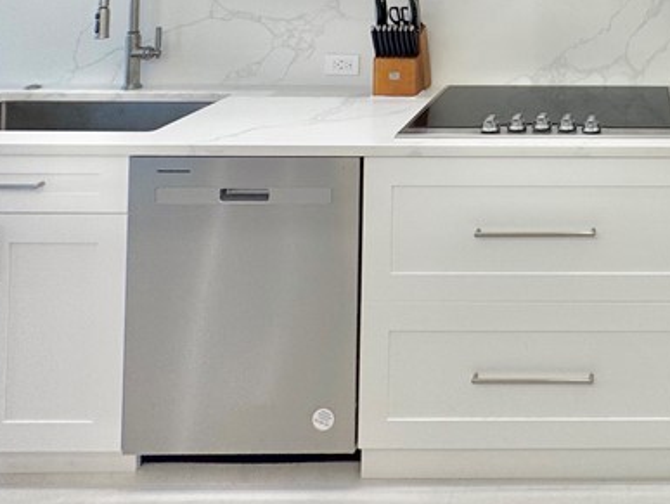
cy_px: -116
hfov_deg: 43.7
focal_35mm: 37
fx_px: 717
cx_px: 653
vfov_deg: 31.7
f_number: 2.2
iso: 64
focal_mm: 2.22
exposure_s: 1/120
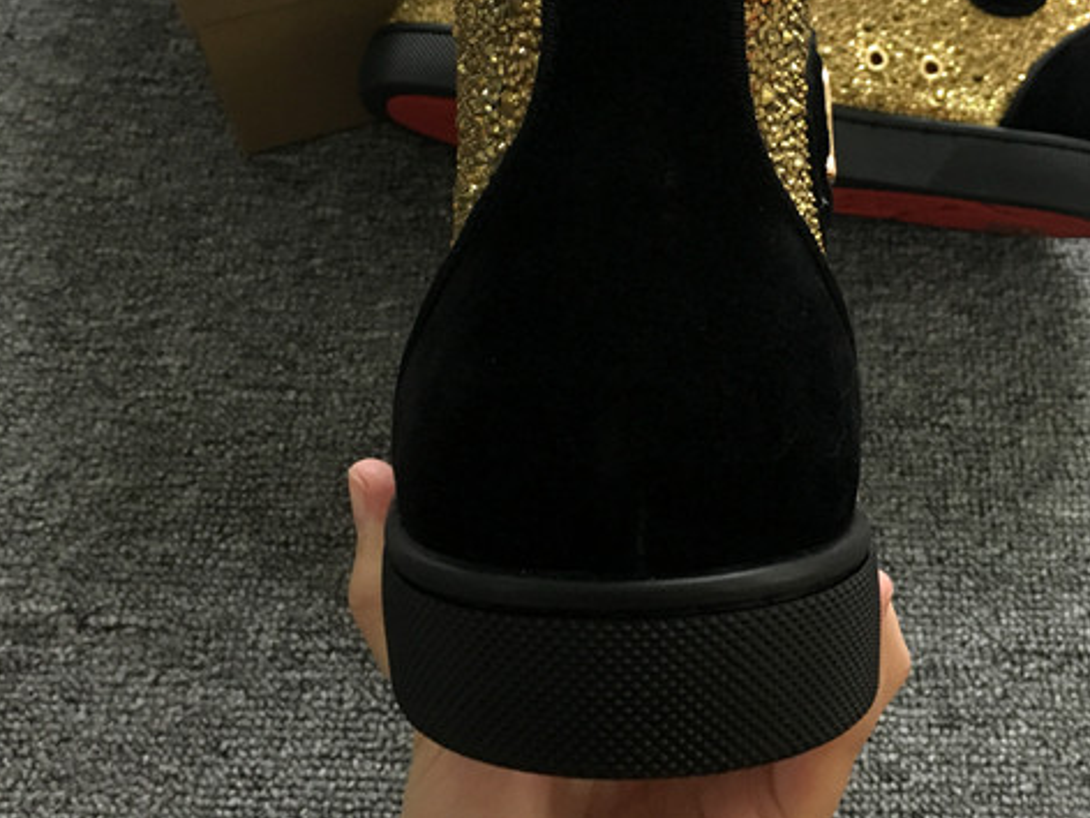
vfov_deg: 33.0
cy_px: 218
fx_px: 1354
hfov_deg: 43.5
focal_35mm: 43
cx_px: 681
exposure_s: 1/25
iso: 200
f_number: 2.2
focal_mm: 4.15
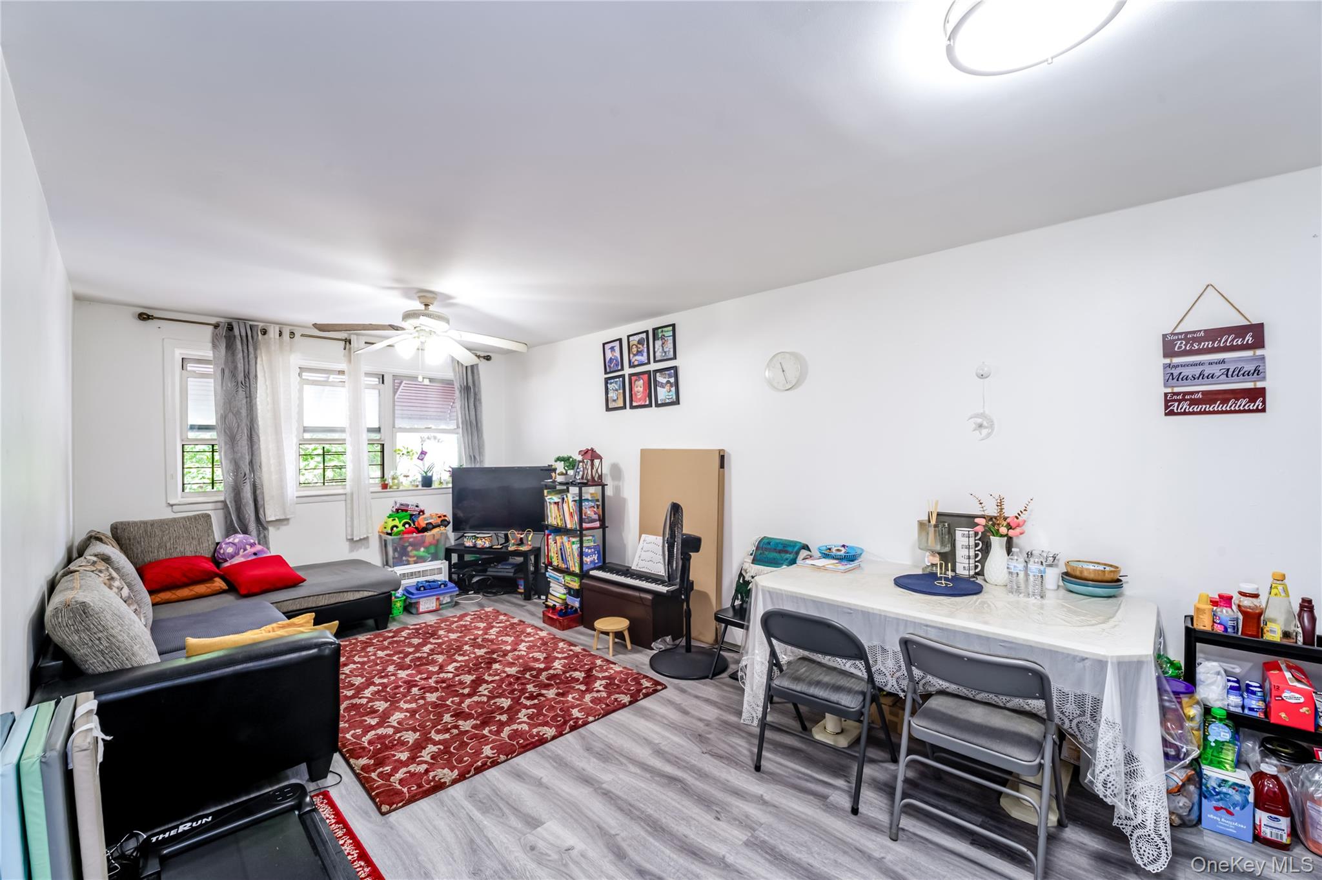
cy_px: 440
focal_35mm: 14
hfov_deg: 104.3
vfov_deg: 81.2
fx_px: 514
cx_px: 661
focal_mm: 14
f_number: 11
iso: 100
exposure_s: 1
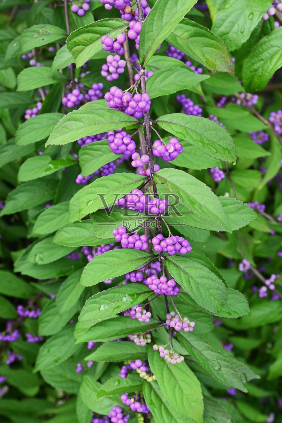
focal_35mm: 43
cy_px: 212
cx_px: 141
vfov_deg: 45.4
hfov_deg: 31.2
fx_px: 505
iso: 400
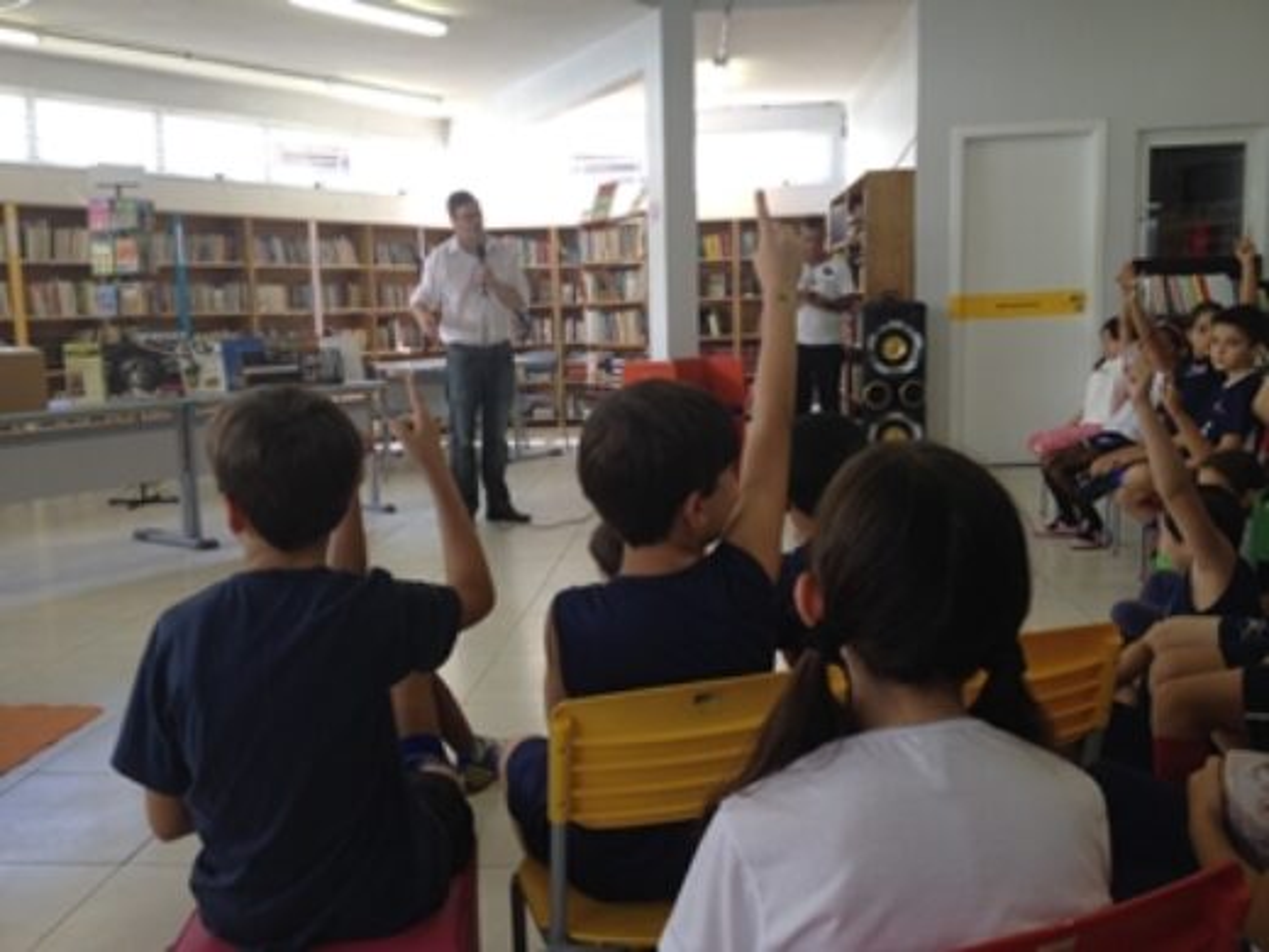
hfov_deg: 52.6
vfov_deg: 40.7
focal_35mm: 35
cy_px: 476
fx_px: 1283
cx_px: 634
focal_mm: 4.28
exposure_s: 1/60
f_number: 2.4
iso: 64
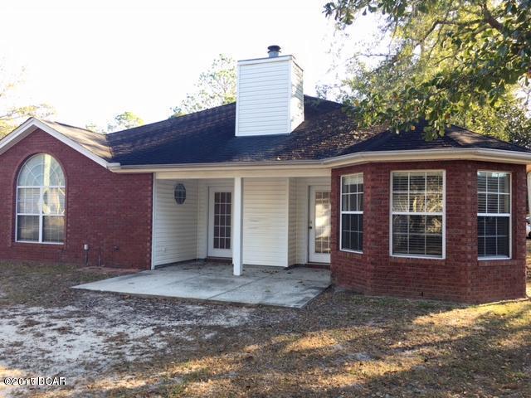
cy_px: 199
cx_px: 266
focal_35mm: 29
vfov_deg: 48.2
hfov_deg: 61.7
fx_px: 445
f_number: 2.2
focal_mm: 4.15
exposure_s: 1/120
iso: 25
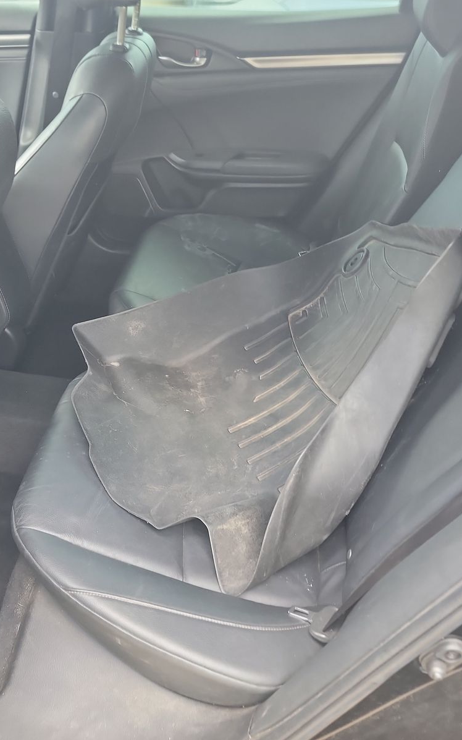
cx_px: 212
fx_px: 685
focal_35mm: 34
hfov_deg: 37.2
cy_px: 370
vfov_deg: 56.7
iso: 225
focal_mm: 6.7
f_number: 1.8
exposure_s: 1/59
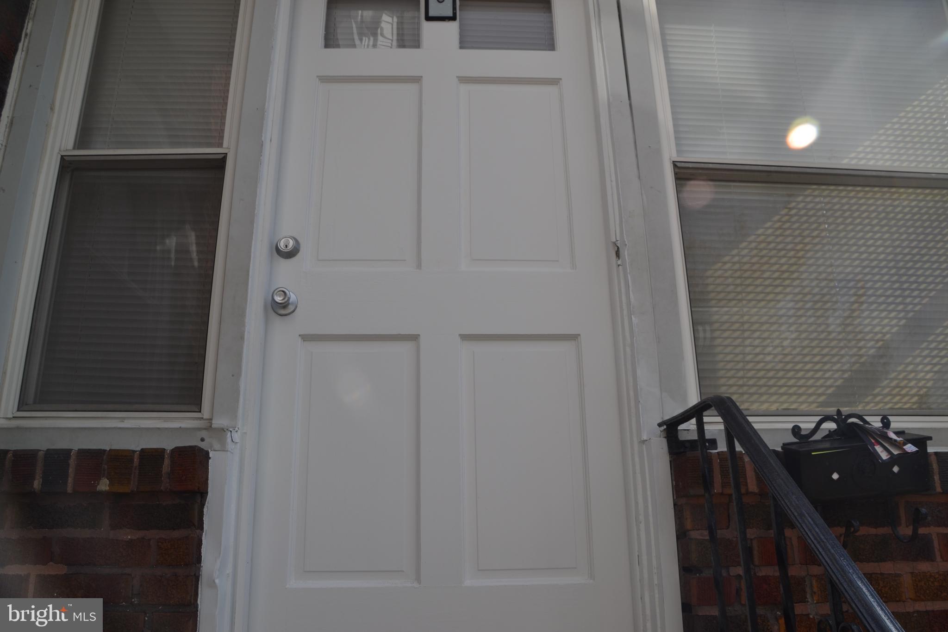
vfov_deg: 45.7
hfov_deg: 64.6
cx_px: 474
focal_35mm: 28
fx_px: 750
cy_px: 316
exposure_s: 1/250
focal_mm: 19
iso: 100
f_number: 8
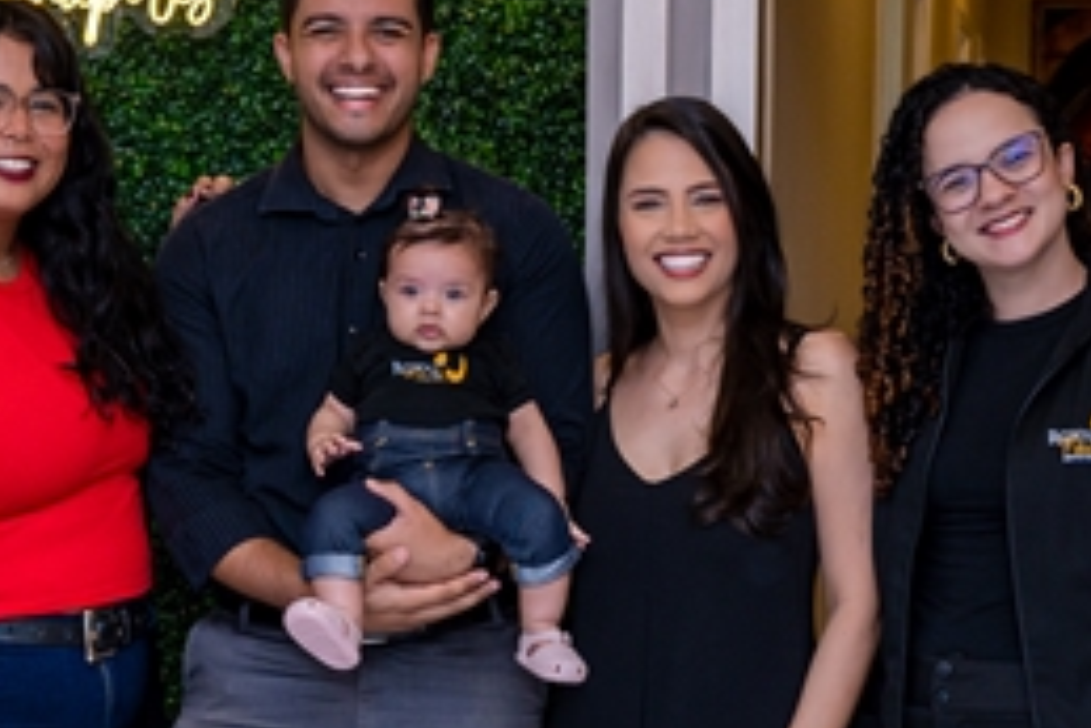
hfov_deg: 19.6
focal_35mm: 103
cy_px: 644
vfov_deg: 13.2
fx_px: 3123
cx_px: 225
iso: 100
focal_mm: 24
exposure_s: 1/200
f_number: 3.2
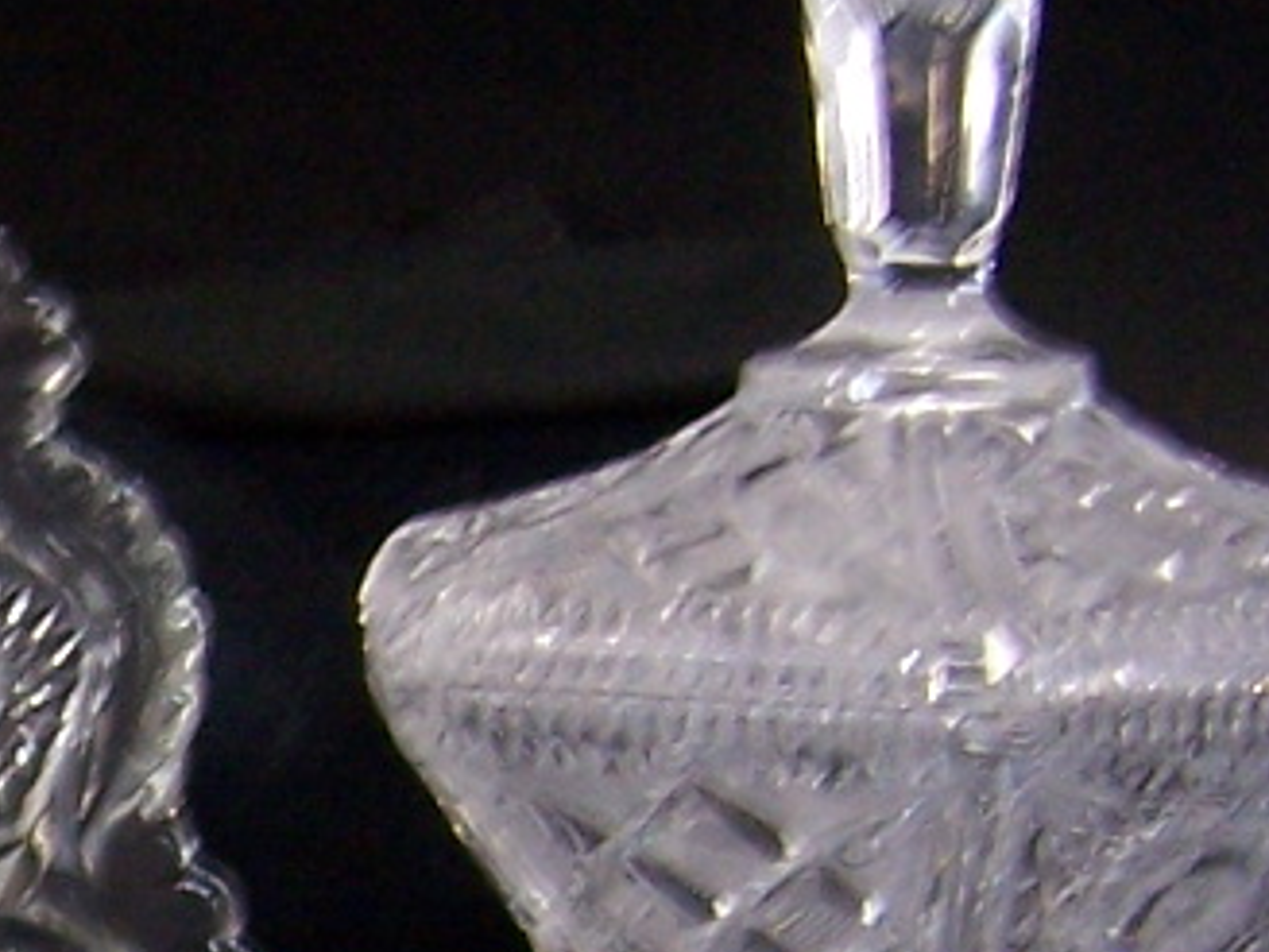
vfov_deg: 9.3
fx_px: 5719
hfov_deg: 11.7
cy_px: 1250
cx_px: -983
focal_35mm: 156
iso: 140
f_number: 3.4
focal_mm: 5.5
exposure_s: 1/8
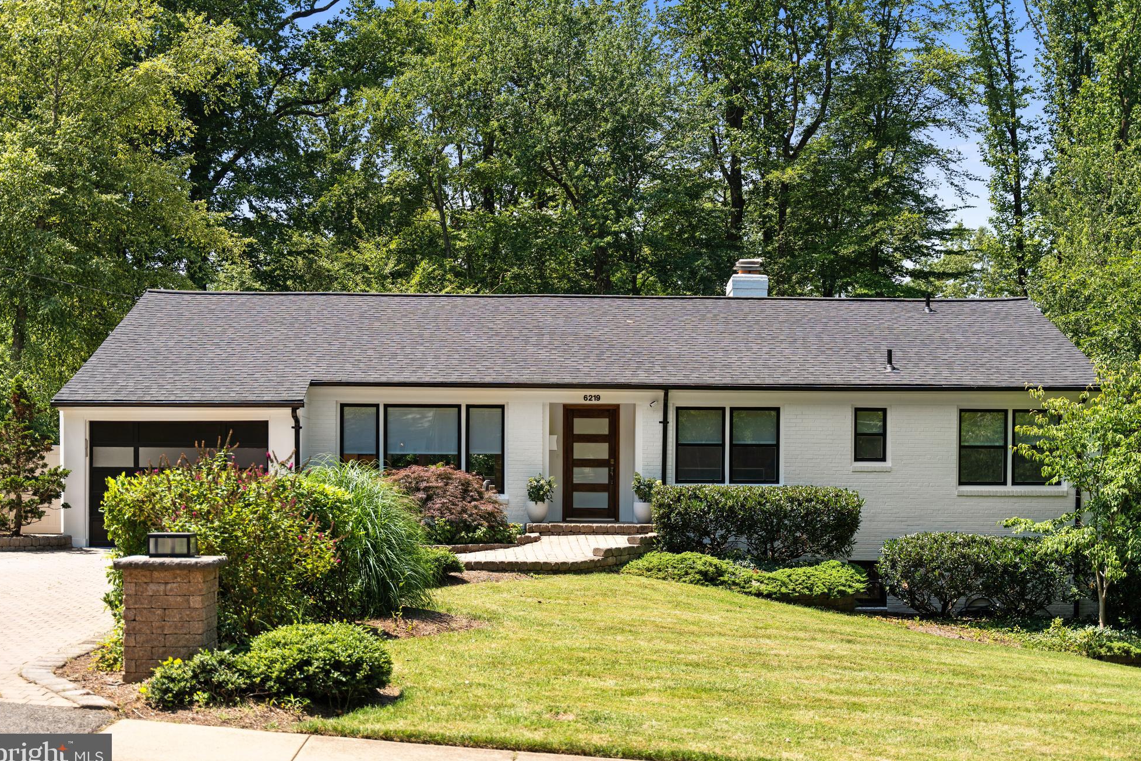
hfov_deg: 42.5
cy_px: 378
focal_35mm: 46
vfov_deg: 29.1
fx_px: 1468
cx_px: 579
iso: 100
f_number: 2.8
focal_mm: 44.3
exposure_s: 1/1600
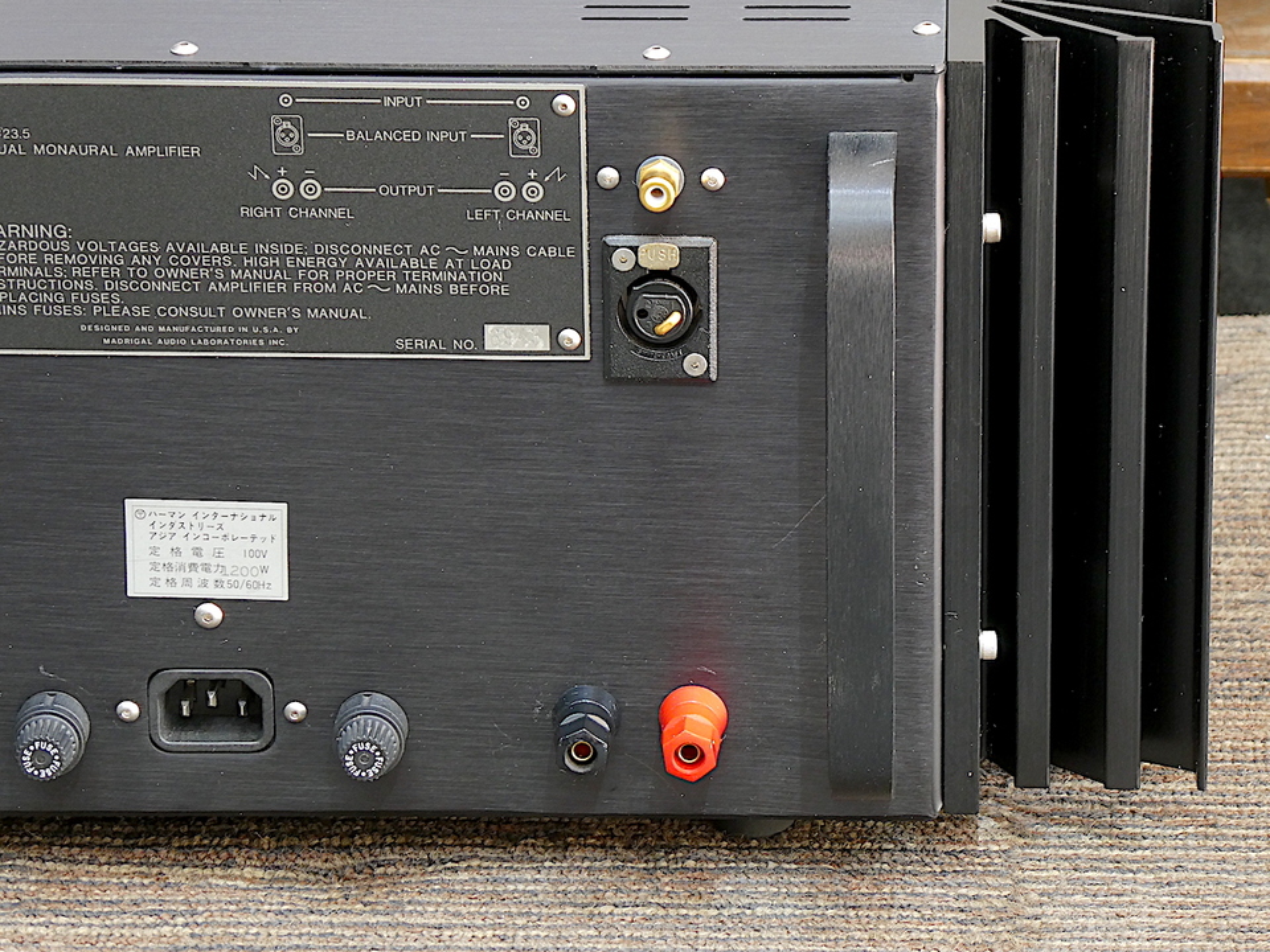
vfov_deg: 9.8
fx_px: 5540
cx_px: 635
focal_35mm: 151
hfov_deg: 13.1
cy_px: 476
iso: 200
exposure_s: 1/5
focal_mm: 27.1
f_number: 5.4
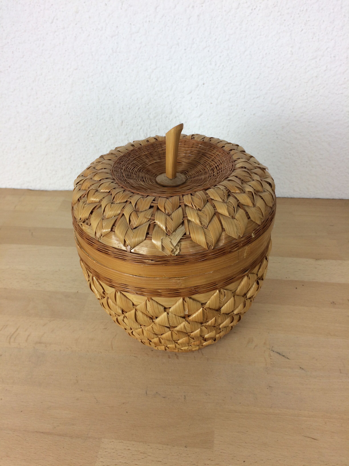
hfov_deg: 48.2
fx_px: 390
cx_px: 174
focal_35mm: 29
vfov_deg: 61.7
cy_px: 233
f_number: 2.2
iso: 40
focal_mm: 4.15
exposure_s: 1/50
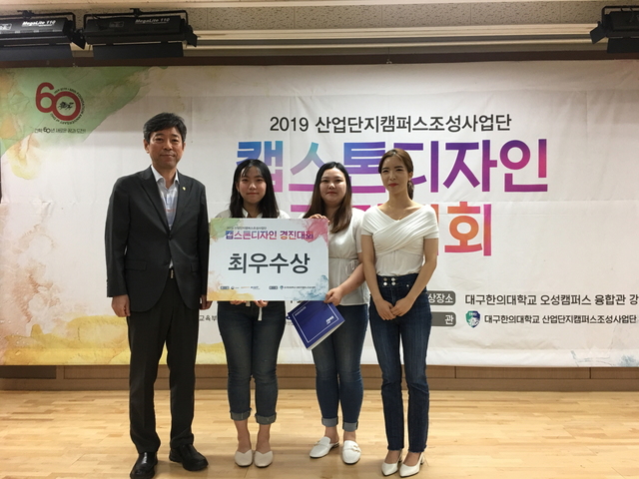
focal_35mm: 29
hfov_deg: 61.7
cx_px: 320
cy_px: 240
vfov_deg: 48.2
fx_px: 535
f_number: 2.2
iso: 40
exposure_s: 1/15
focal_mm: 4.15
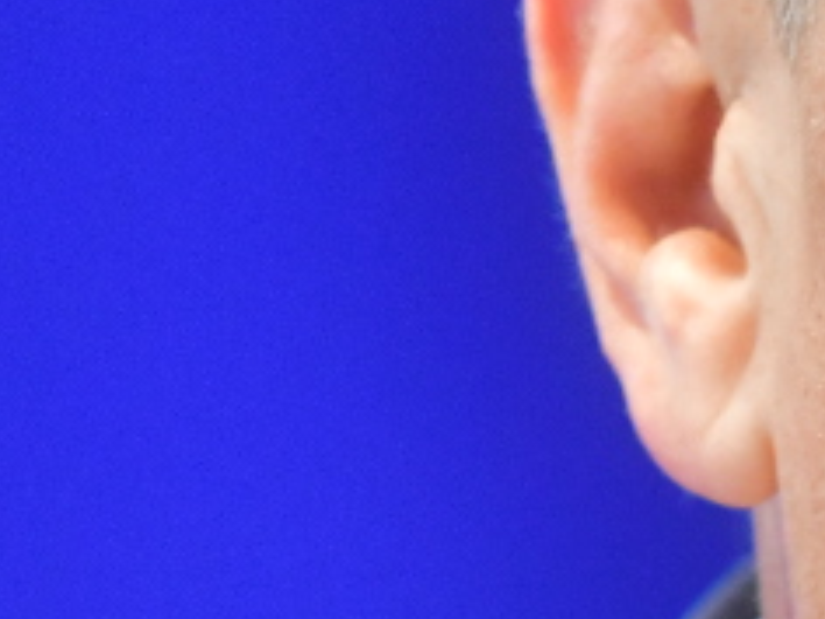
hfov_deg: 1.9
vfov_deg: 1.5
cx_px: 1468
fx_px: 24429
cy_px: 98
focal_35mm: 1025
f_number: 2.8
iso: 1250
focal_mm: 155
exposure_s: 1/80
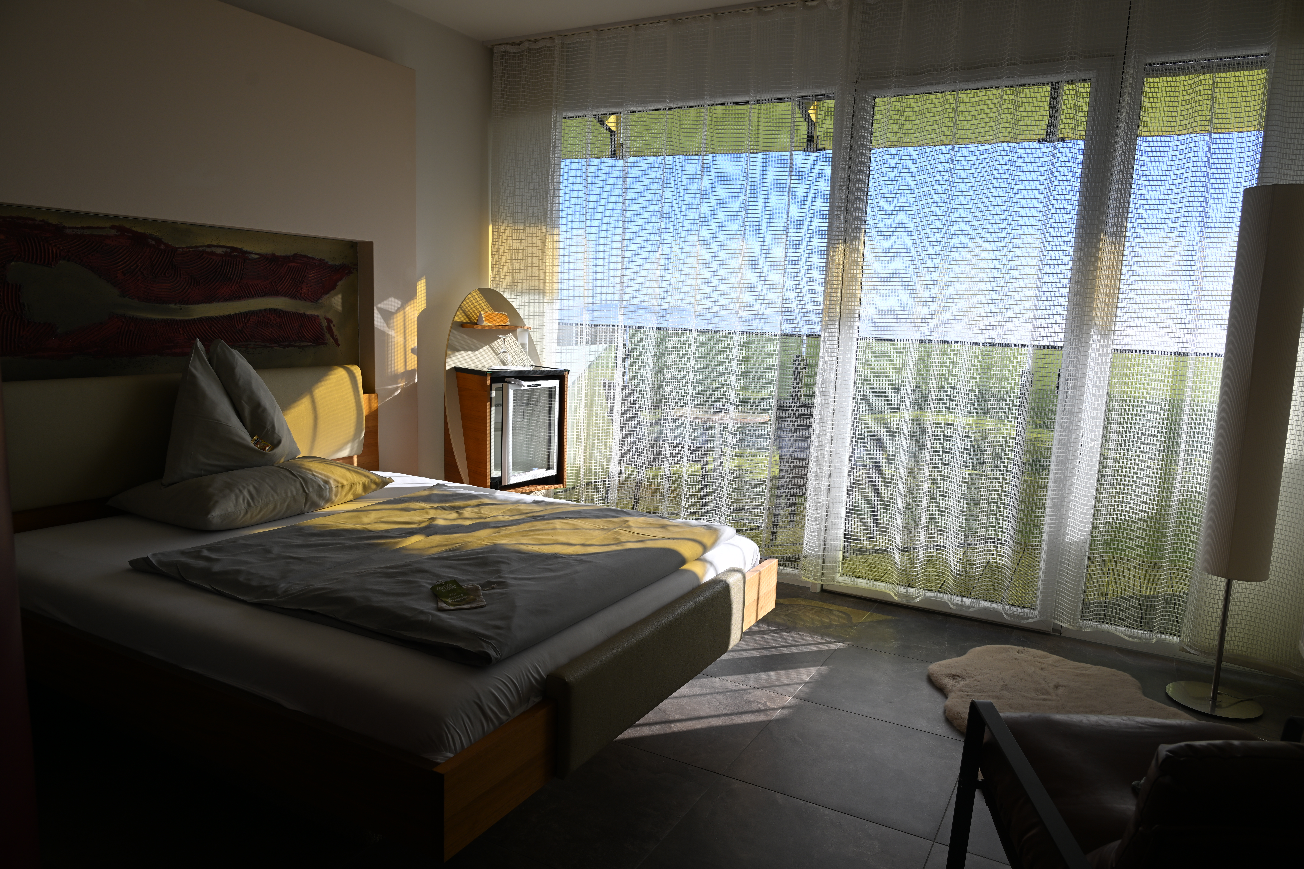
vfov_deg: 53.1
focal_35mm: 24
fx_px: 869
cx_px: 652
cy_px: 434
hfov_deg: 73.7
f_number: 7.1
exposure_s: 1/200
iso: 100
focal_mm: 24
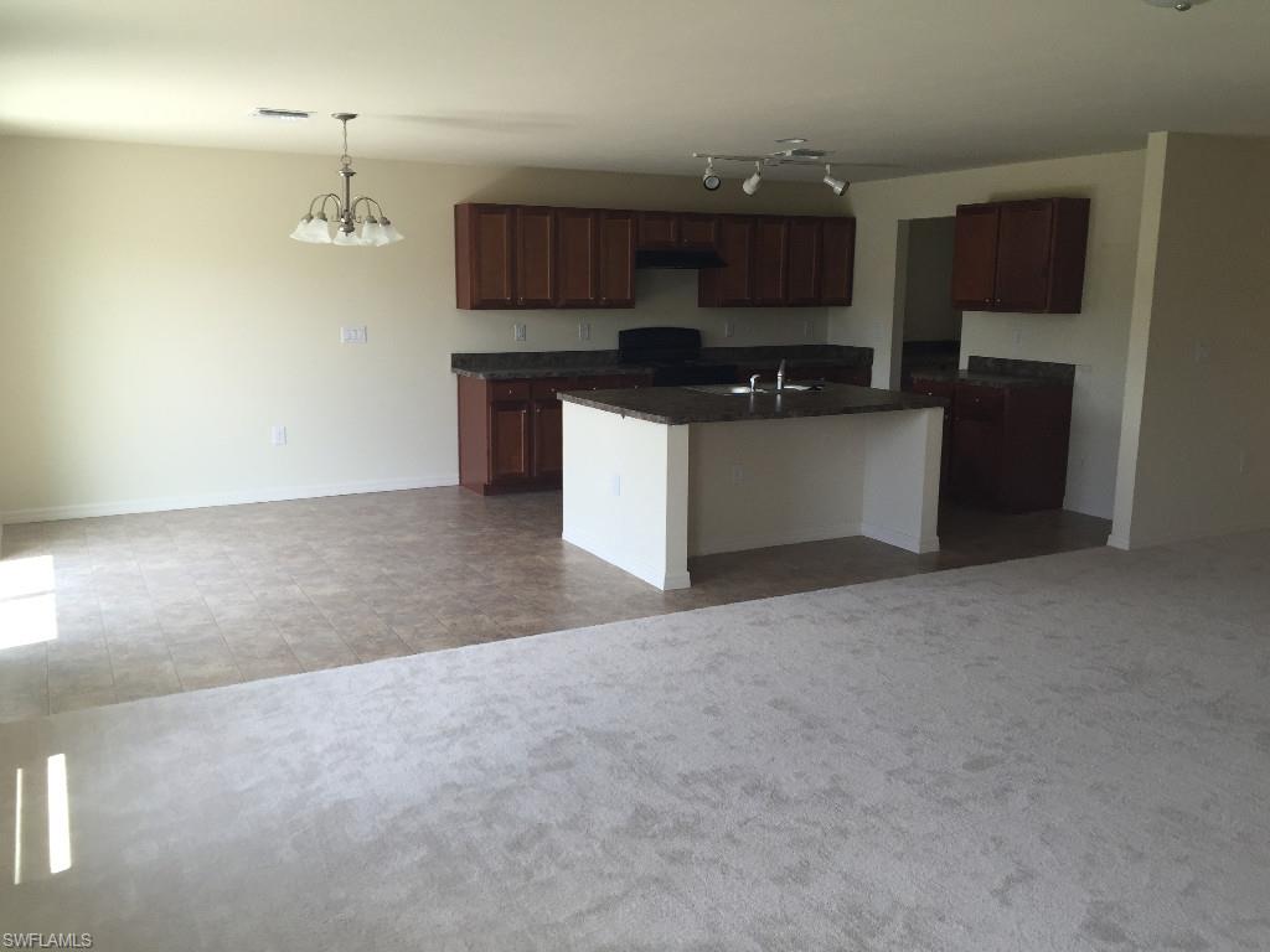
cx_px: 635
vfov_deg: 48.2
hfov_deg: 61.7
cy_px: 476
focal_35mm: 29
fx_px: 1064
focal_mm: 4.15
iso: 40
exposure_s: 1/120
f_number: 2.2
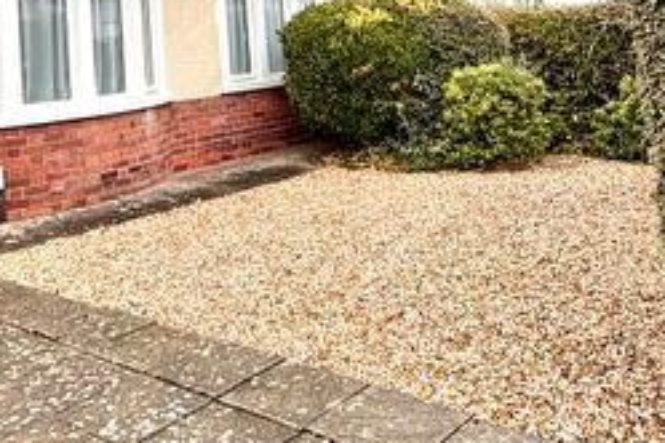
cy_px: -1
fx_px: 757
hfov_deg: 47.2
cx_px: 278
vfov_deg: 30.3
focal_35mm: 41
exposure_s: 1/421
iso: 64
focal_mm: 2.22
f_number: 2.2
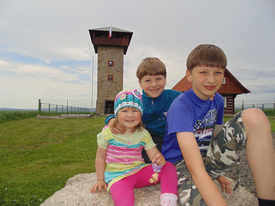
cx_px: 138
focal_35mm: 25
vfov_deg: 54.9
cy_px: 103
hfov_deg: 69.4
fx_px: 199
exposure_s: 1/125
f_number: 8.9
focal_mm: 4.5
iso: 80
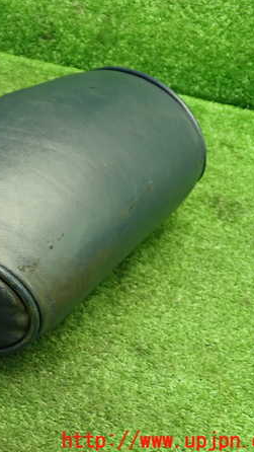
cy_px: 226
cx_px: -13
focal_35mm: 44
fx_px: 527
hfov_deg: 25.5
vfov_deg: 46.4
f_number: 2.3
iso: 400
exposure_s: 1/30
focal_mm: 5.4
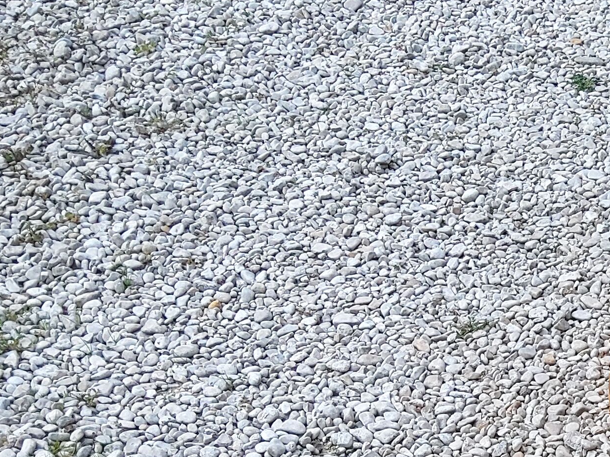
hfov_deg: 20.9
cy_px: 505
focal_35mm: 87
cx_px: 741
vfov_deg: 16.4
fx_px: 1533
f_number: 2
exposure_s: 1/519
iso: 40
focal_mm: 3.08
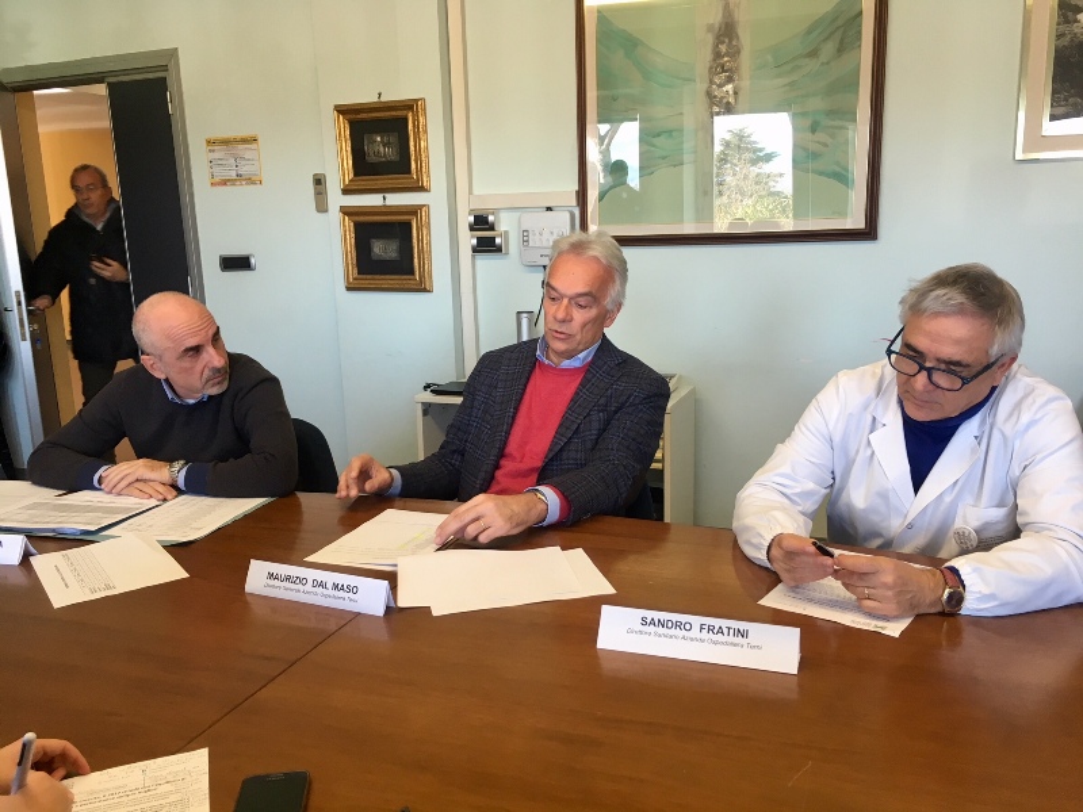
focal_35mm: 29
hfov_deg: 61.7
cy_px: 406
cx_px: 542
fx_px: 907
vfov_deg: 48.2
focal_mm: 4.15
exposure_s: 1/33
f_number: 2.2
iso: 64
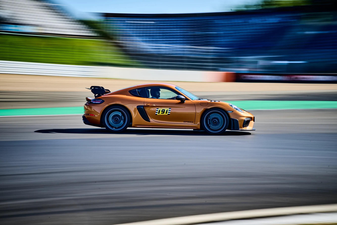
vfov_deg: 16.7
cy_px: 112
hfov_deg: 24.8
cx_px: 168
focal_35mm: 82
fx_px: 768
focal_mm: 82
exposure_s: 1/20
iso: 32
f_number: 16
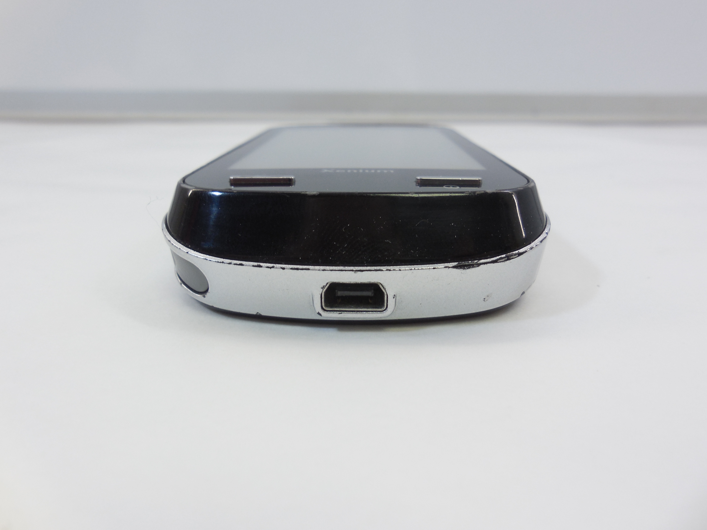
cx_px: 354
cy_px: 265
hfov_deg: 67.3
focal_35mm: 26
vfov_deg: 53.1
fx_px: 531
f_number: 3.5
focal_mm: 4.6
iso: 125
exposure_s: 1/40
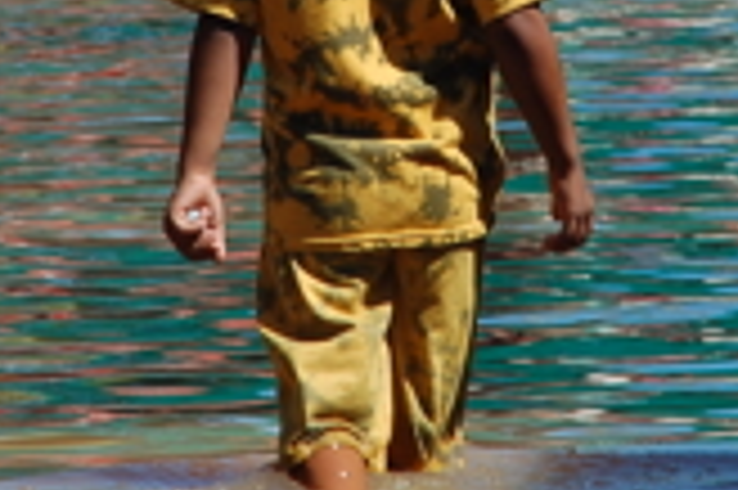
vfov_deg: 1.1
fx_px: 25804
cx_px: 400
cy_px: -54
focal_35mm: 1260
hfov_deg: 1.6
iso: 200
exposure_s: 1/200
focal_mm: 250
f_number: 11
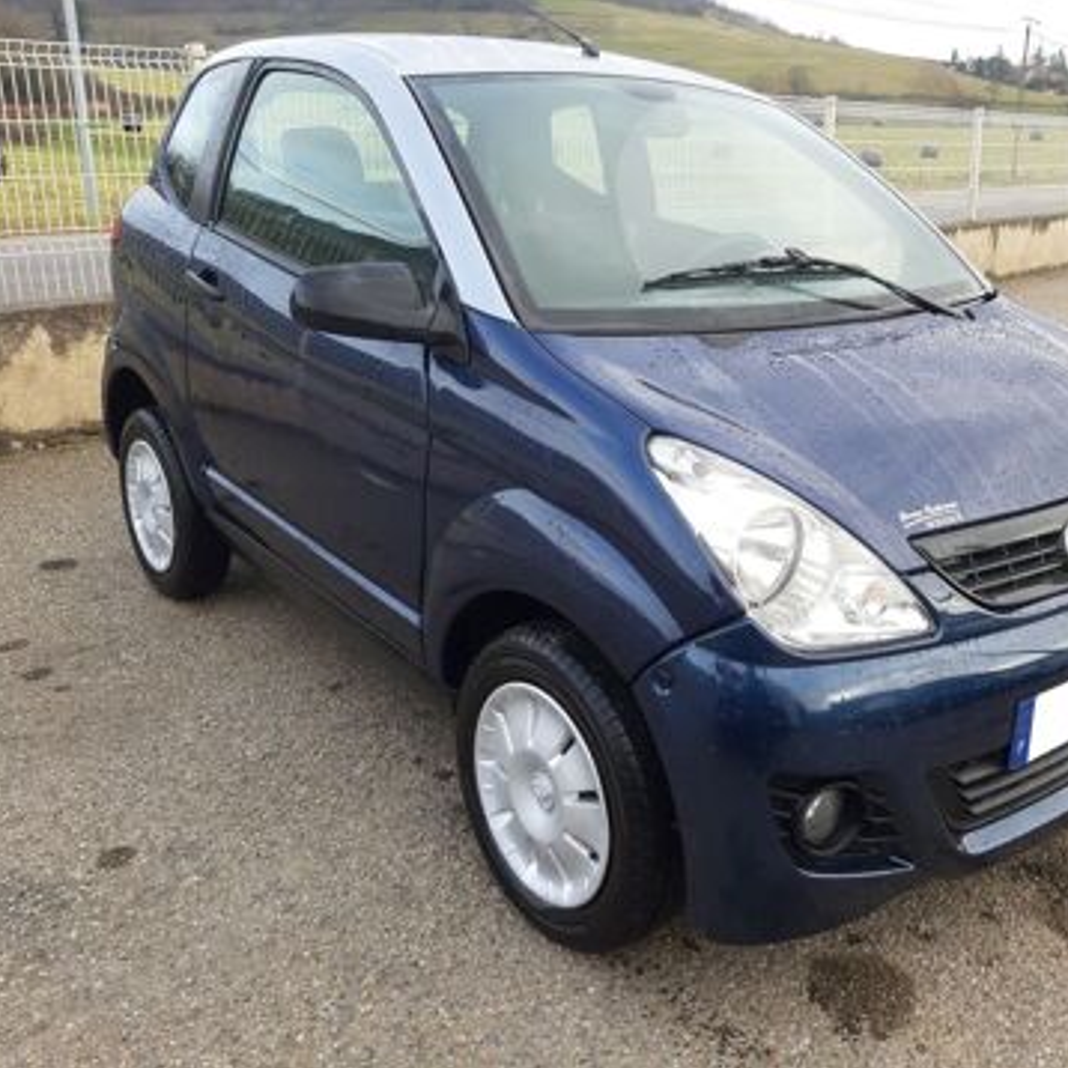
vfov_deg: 51.1
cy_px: 534
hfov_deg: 50.7
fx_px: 1117
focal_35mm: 32
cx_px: 647
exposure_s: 1/177
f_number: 1.7
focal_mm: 3.93
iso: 40
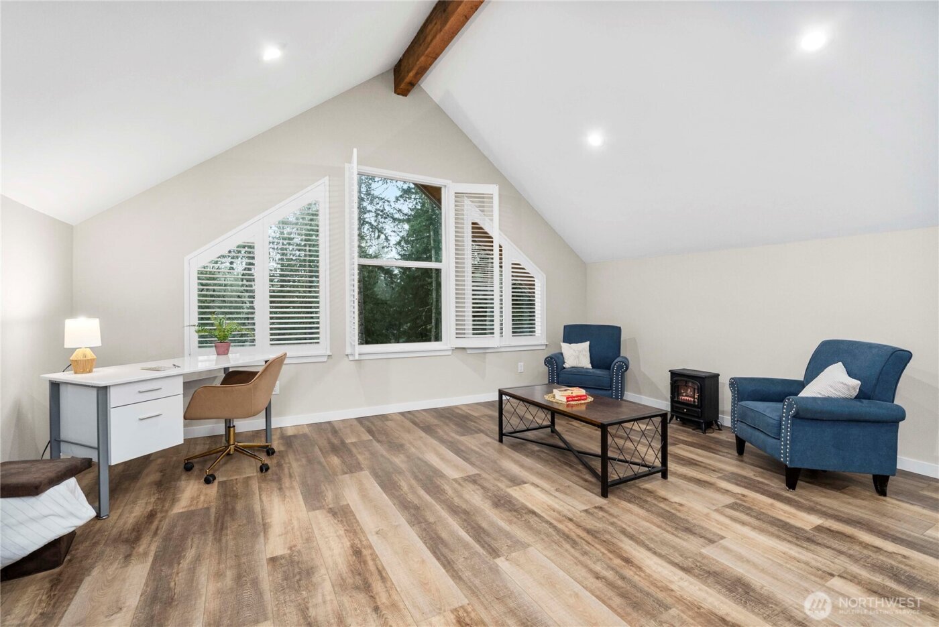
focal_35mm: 15
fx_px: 391
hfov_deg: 100.4
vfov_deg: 77.4
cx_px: 470
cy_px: 314
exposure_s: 1/60
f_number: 6.3
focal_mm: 15
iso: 200
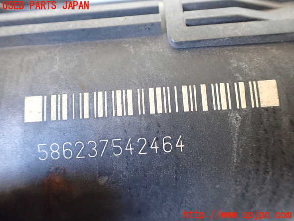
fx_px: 255
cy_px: 110
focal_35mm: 30
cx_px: 147
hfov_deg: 60.0
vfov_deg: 46.8
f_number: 2.3
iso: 800
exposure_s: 1/50
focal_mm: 5.4
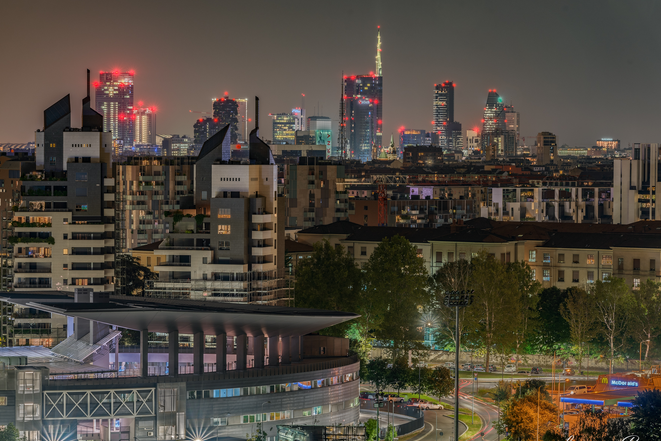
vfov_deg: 9.4
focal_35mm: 146
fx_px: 2682
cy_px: 236
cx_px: 317
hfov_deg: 14.1
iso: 100
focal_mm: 135
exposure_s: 30
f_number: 7.1
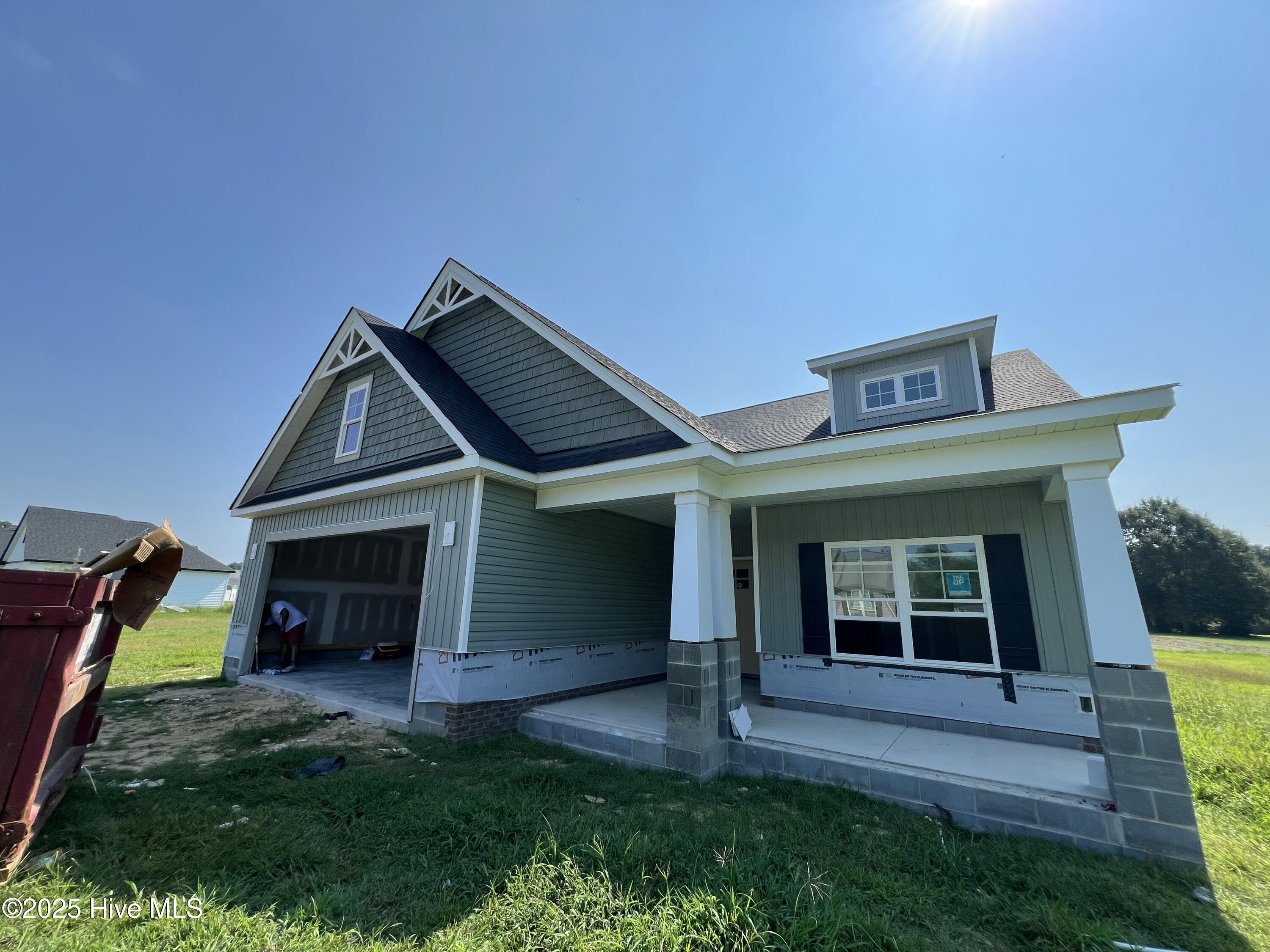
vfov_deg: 89.9
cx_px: 635
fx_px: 477
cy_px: 476
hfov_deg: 106.2
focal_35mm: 13
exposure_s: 1/1449
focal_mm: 1.57
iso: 32
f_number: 1.8
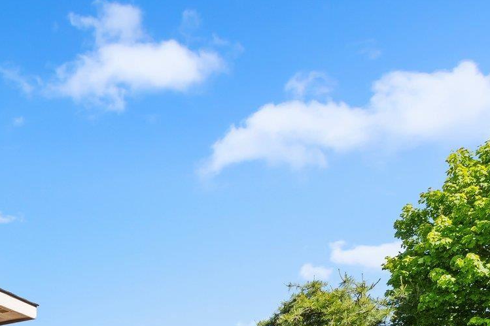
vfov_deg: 26.9
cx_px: -127
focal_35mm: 41
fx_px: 558
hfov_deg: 35.1
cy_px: 434
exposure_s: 1/250
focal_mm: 15
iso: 100
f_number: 9
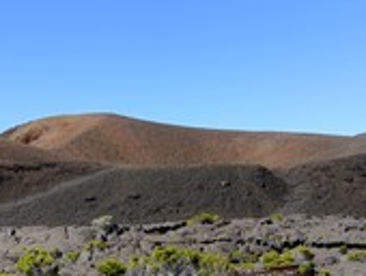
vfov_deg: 12.8
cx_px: -52
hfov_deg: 16.6
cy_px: 291
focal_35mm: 114
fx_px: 1207
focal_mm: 48
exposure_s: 1/160
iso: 200
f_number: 11
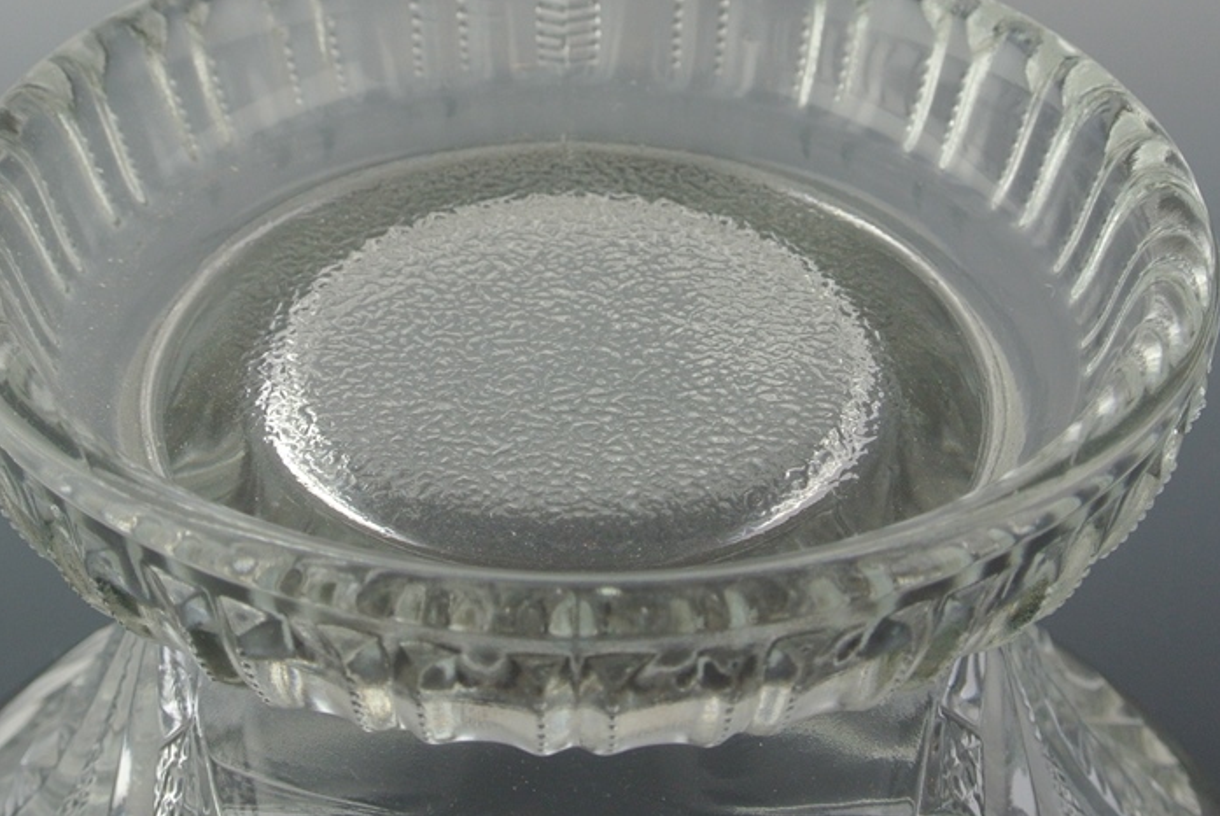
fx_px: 3358
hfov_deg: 20.6
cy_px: 299
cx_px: 588
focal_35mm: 99
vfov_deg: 13.8
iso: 320
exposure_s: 1/125
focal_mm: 25.9
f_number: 5.3
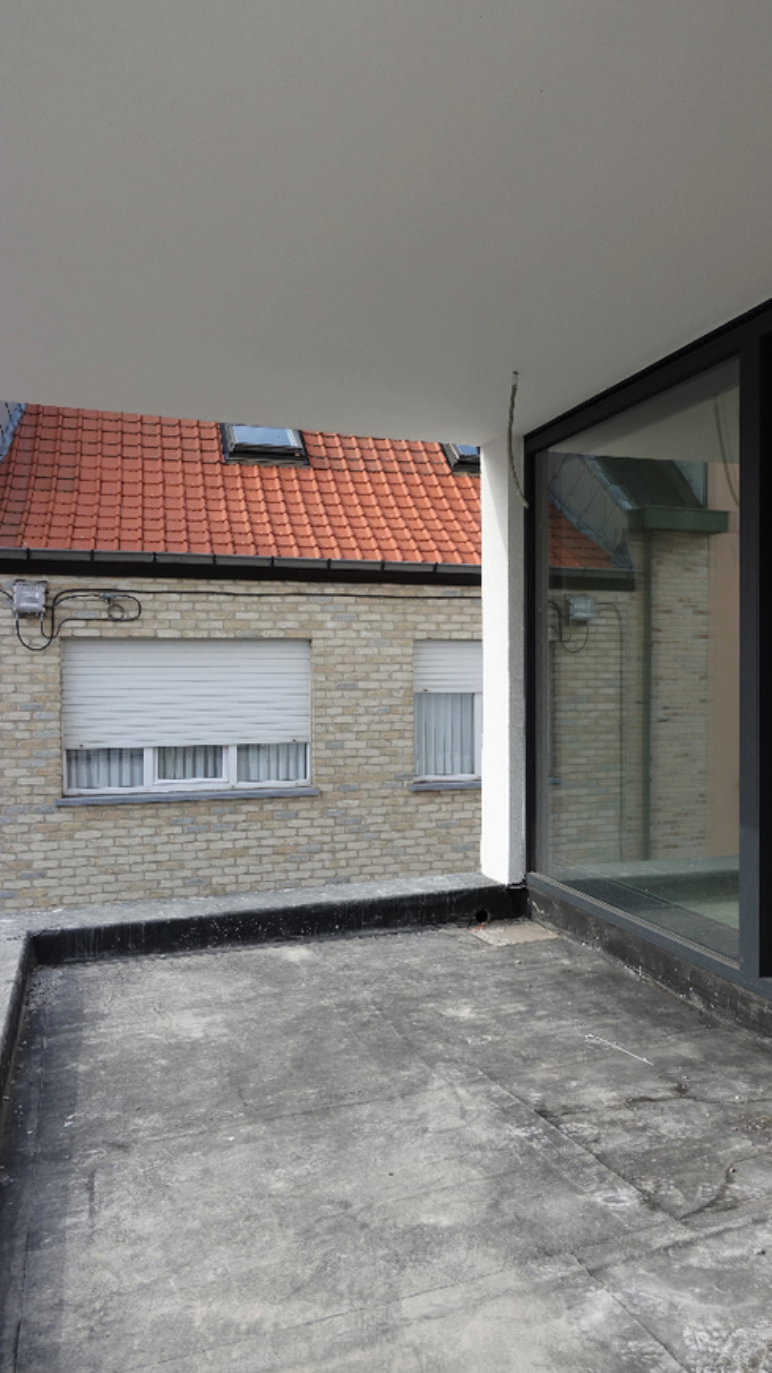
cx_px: 435
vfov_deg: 71.9
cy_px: 691
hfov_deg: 44.3
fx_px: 947
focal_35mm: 26
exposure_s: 1/320
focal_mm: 8.8
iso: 125
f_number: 4
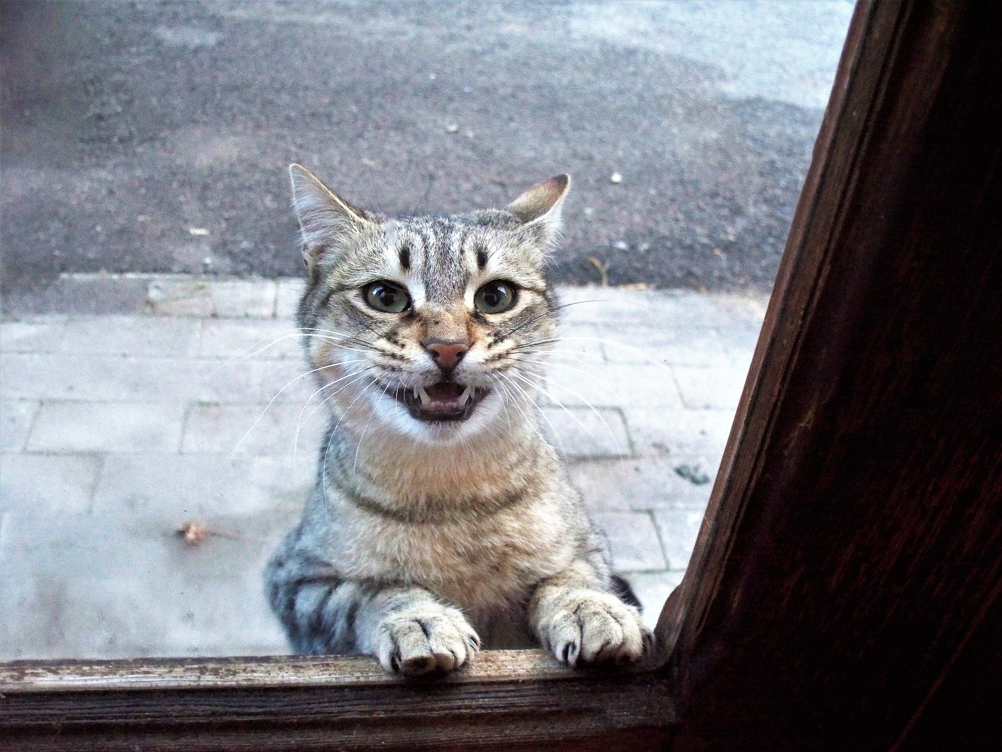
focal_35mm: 36
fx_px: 1042
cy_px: 376
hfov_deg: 51.4
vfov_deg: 39.7
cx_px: 501
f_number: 2.8
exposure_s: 1/60
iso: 800
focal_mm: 7.54
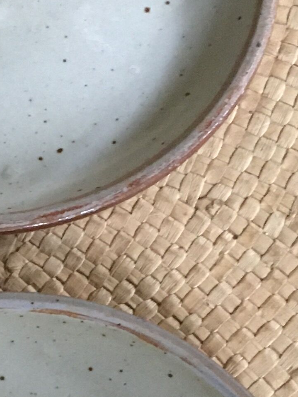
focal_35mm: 122
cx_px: -27
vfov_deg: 15.9
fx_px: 1400
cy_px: 370
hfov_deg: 12.0
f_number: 2.2
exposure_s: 1/20
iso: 200
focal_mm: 4.15
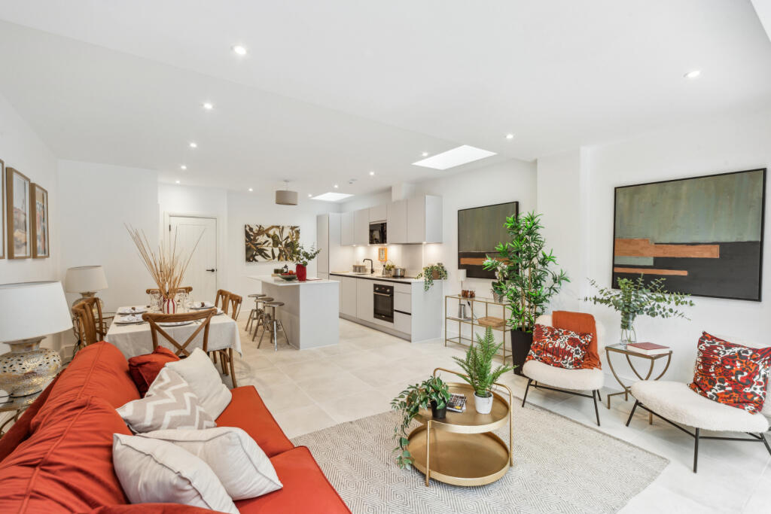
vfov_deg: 73.8
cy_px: 257
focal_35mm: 16
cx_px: 386
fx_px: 343
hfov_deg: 96.7
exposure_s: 1/20
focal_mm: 16
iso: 400
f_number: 11
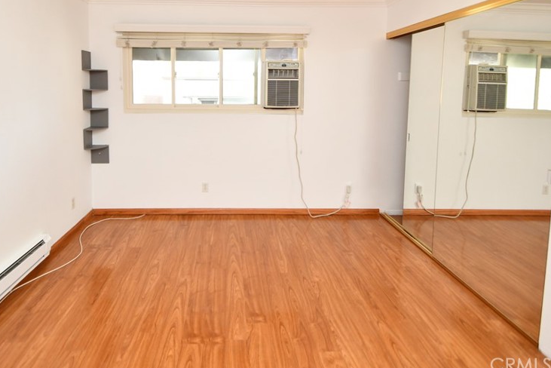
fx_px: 322
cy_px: 118
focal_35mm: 21
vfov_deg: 58.0
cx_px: 243
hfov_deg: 80.9
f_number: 4
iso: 640
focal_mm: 10
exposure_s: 1/60
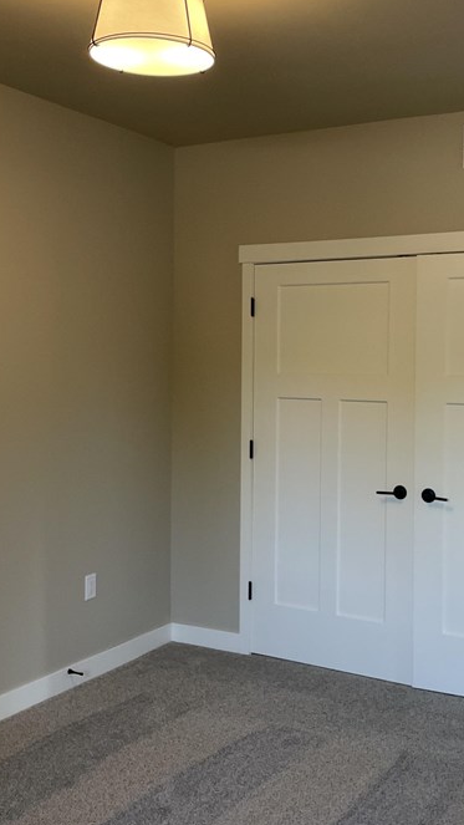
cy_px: 402
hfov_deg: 28.9
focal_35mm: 41
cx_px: 277
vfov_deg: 49.4
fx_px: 897
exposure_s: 1/120
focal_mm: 4.2
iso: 125
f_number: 1.6
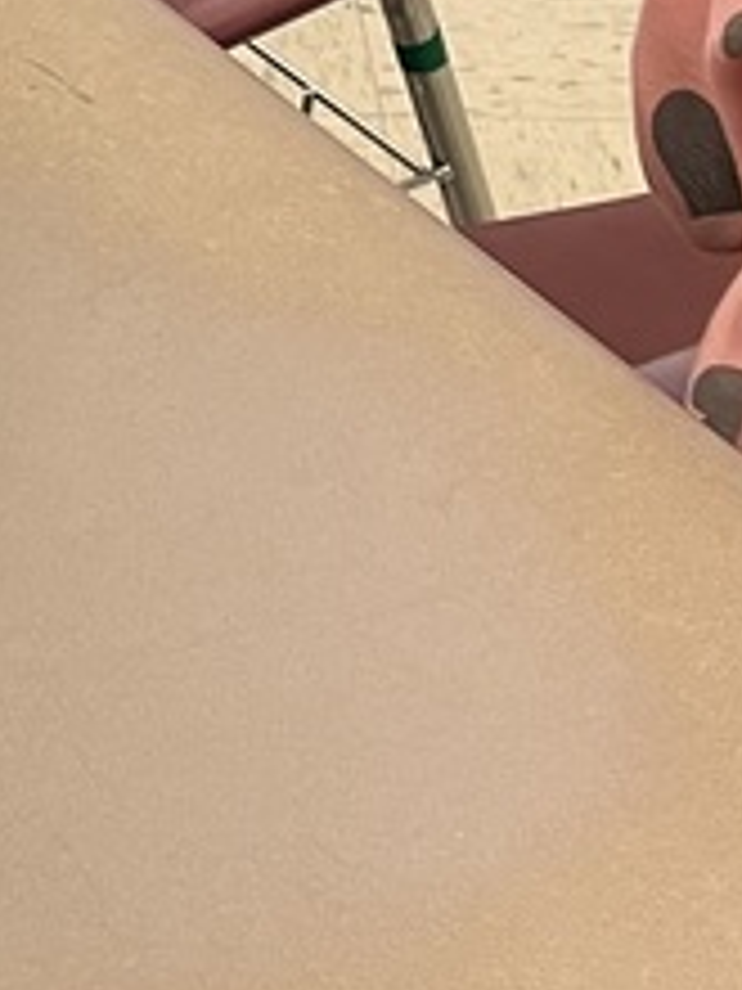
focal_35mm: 121
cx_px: -148
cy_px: -144
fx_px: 3458
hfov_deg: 12.0
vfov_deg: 15.8
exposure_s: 1/60
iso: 100
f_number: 1.6
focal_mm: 5.1
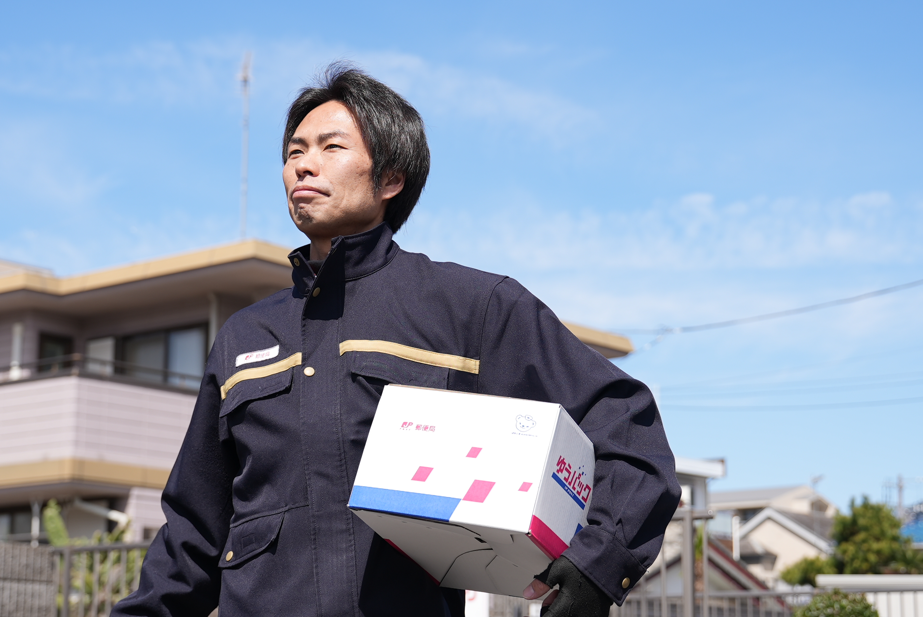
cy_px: 308
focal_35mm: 69
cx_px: 462
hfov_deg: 29.2
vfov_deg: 19.8
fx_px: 1770
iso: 80
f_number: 4
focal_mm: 46
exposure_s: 1/640
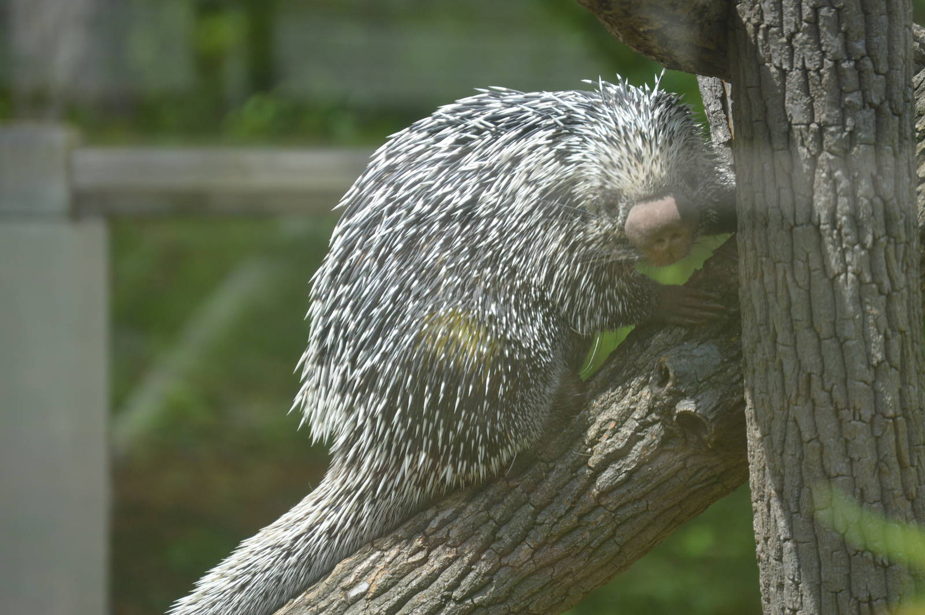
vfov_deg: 4.6
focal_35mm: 300
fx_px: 7702
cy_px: 308
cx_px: 462
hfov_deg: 6.9
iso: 400
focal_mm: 200
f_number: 5.6
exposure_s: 1/1250
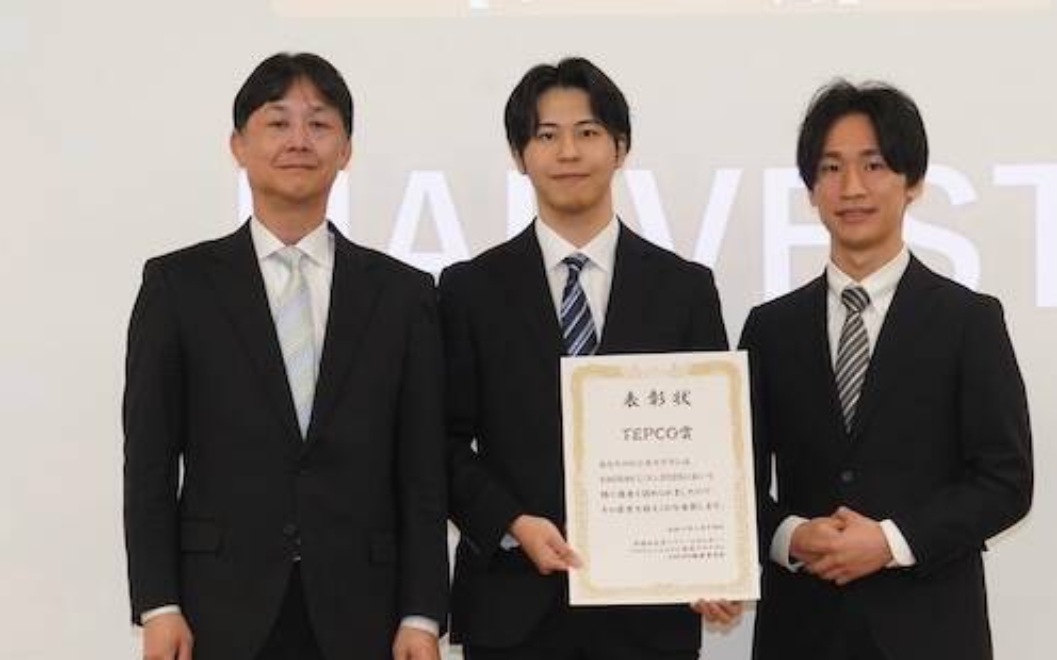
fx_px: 4436
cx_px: 526
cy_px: 320
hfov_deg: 13.6
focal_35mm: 154
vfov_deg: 8.5
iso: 3200
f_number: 6.3
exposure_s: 1/250
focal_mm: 100
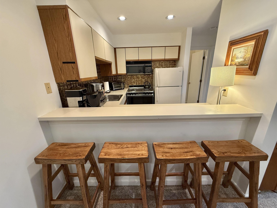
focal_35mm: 14
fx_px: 112
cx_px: 138
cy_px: 104
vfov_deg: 85.7
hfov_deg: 102.1
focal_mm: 2.22
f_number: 2.2
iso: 250
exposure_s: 1/60
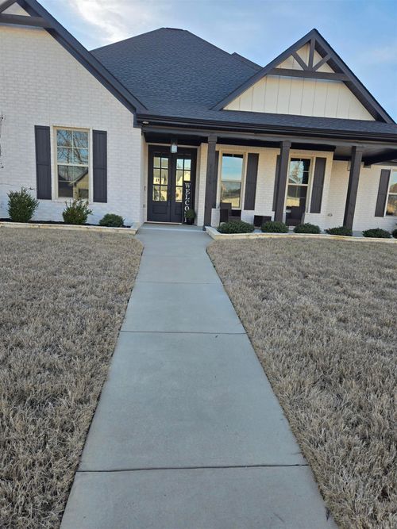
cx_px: 198
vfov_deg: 73.9
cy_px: 264
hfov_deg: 58.9
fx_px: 352
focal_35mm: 23
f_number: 1.8
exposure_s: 1/792
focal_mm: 5.4
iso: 25
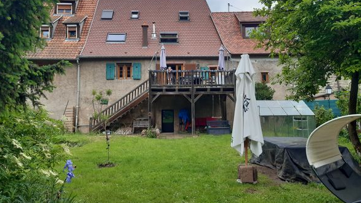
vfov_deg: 39.8
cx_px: 179
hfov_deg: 66.0
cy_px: 71
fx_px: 278
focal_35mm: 29
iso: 40
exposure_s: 1/870
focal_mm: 3.92
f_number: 1.7
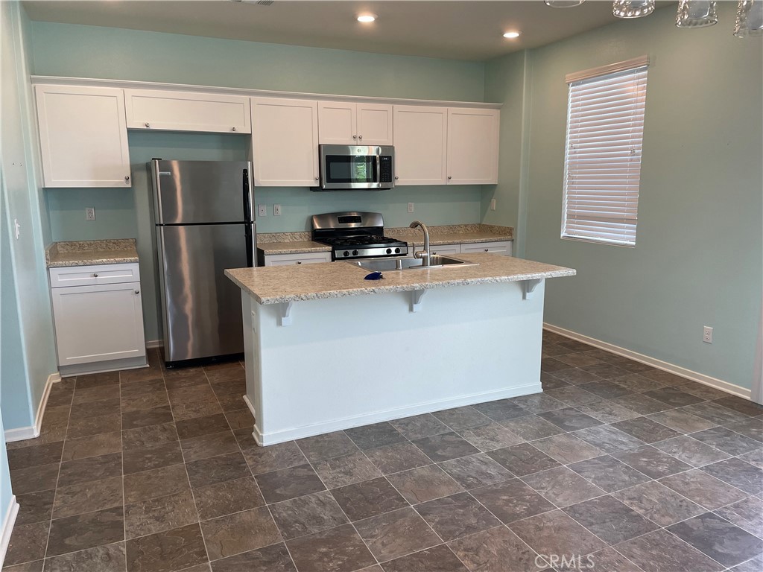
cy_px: 286
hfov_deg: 67.3
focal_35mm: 26
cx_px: 382
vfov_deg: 53.1
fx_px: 573
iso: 80
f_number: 1.6
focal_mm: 4.2
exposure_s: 1/120
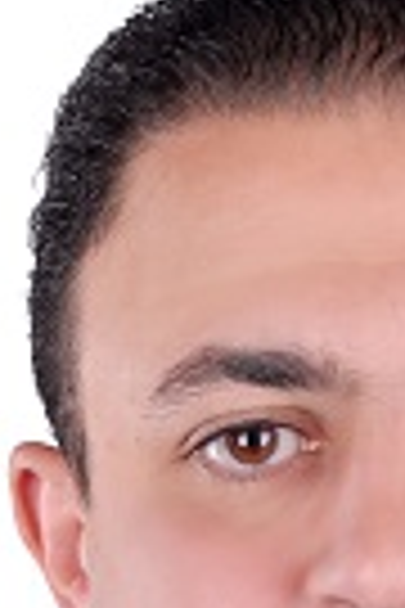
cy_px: 635
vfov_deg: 9.5
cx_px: 360
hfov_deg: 6.3
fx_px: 3645
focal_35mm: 216
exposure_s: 1/80
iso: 200
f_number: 6.3
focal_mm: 50
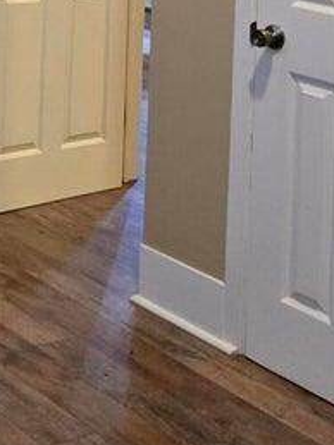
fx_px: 1172
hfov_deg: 14.4
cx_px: -253
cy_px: -199
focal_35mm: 91
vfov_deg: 19.2
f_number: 1.8
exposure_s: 1/60
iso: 640
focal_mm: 5.4
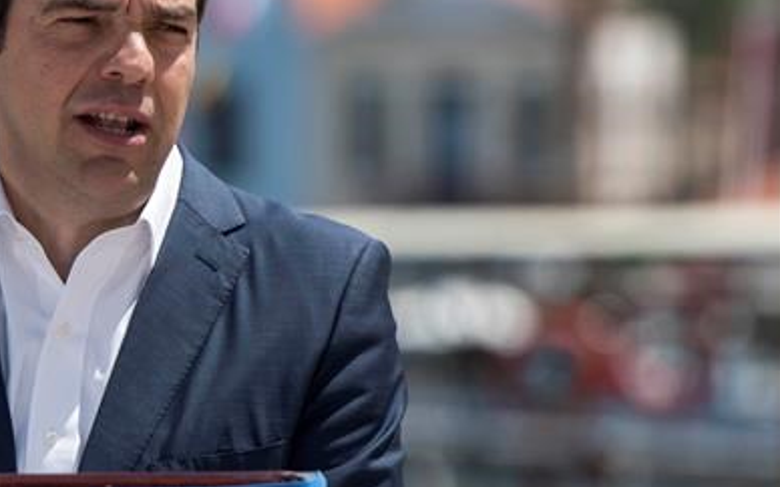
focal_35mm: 474
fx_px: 10067
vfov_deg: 2.8
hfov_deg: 4.4
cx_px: 131
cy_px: 259
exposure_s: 1/3200
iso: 220
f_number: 3.5
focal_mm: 185
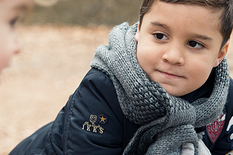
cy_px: 68
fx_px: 919
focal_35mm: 142
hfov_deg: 14.4
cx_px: 125
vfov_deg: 9.7
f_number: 4
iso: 400
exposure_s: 1/1600
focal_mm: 70
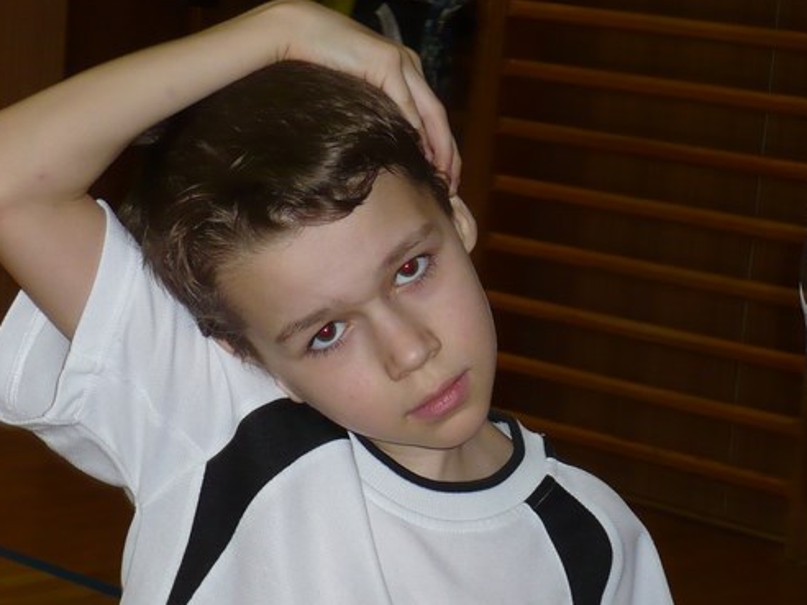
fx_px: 2728
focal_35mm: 117
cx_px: 392
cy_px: 243
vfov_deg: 12.7
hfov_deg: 16.8
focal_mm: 11.5
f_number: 4
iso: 125
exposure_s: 1/30
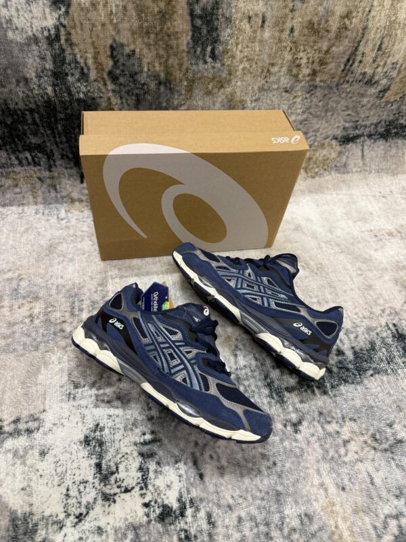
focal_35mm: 24
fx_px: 375
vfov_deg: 71.6
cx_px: 203
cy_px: 271
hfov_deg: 56.8
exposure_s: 1/50
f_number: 1.78
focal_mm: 6.76
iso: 200
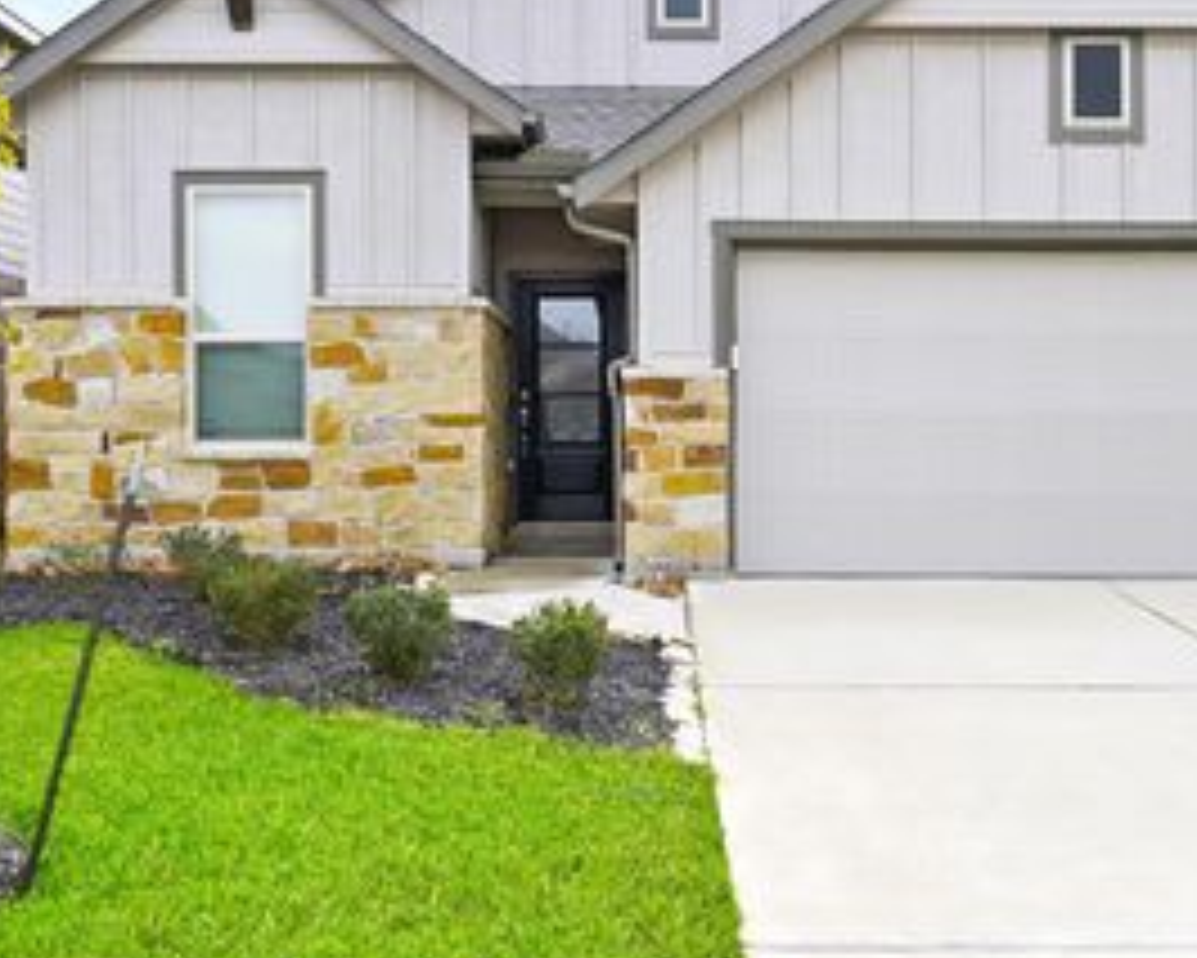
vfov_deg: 39.3
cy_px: 263
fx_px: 1311
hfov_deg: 48.8
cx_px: 711
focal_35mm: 37
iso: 1600
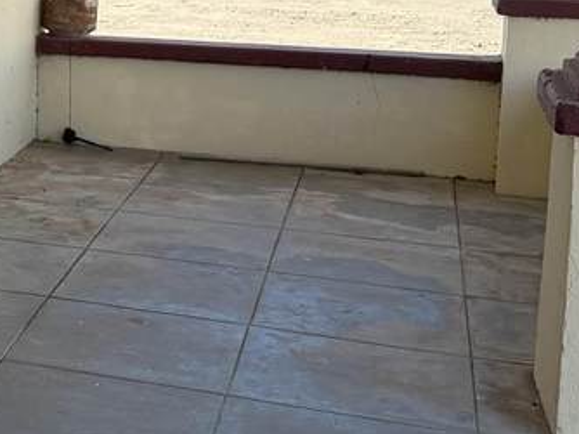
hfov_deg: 19.6
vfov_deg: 15.8
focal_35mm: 92
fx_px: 1538
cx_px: -179
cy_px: 24
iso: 100
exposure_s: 1/858
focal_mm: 6.76
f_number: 1.78
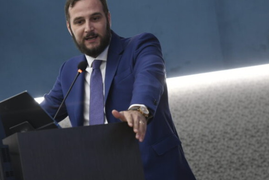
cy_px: 85
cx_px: 132
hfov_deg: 9.5
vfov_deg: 6.3
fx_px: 1621
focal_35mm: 217
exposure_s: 1/125
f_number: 2.8
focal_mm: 120
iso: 1250
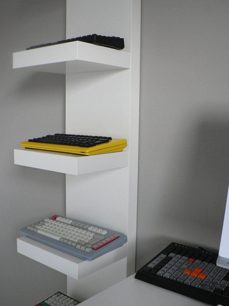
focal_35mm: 38
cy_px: 155
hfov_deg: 37.7
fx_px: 335
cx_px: 109
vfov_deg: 49.0
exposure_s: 1/15
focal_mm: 6
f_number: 2.8
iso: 200
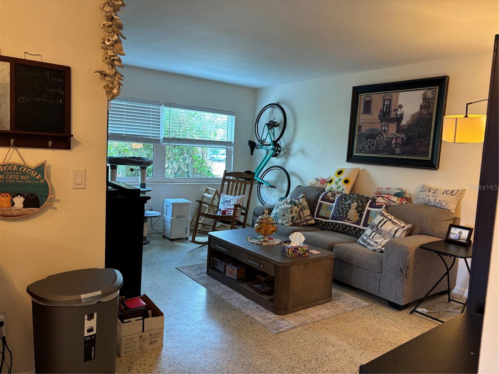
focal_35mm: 26
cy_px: 187
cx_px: 250
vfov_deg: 53.1
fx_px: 375
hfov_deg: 67.3
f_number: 1.6
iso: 250
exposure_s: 1/60
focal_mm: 5.96
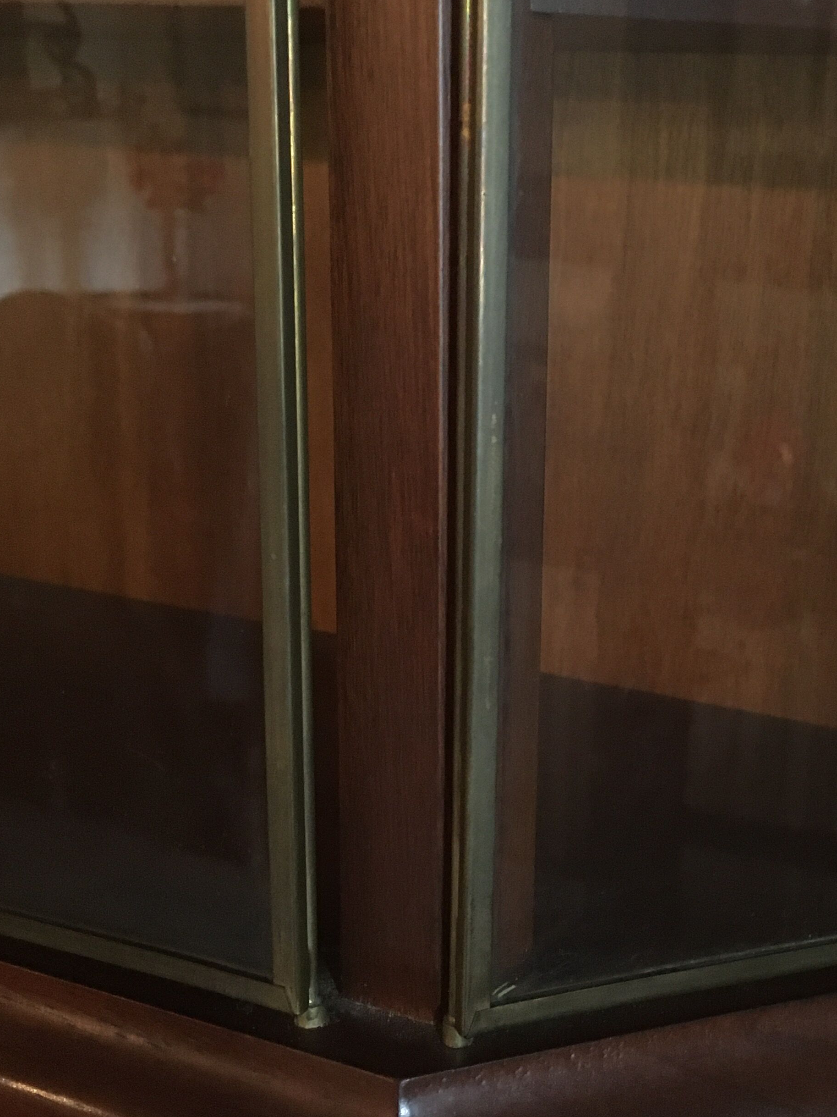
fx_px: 1547
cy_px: 558
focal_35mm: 48
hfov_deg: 29.8
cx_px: 616
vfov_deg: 39.7
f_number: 2.2
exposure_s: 1/17
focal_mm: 4.15
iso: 500
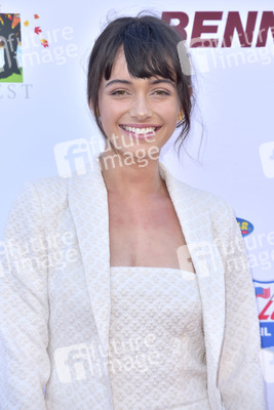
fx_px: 2281
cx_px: 137
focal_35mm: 200
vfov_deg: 10.3
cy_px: 205
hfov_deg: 6.9
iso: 250
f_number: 7.1
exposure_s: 1/250
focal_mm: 200
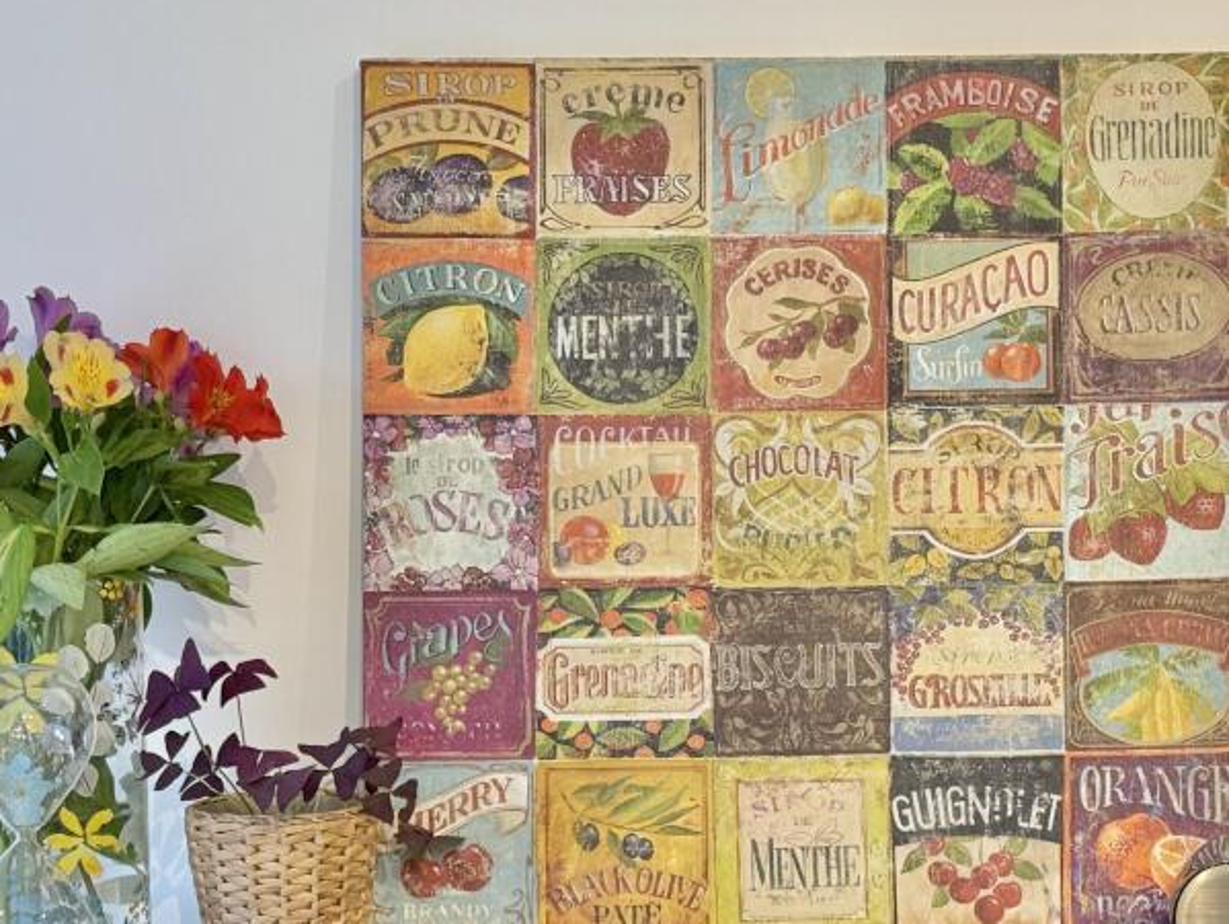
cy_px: 579
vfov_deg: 18.0
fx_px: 2913
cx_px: 804
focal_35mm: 82
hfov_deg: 23.7
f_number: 1.78
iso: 64
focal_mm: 6.76
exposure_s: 1/50
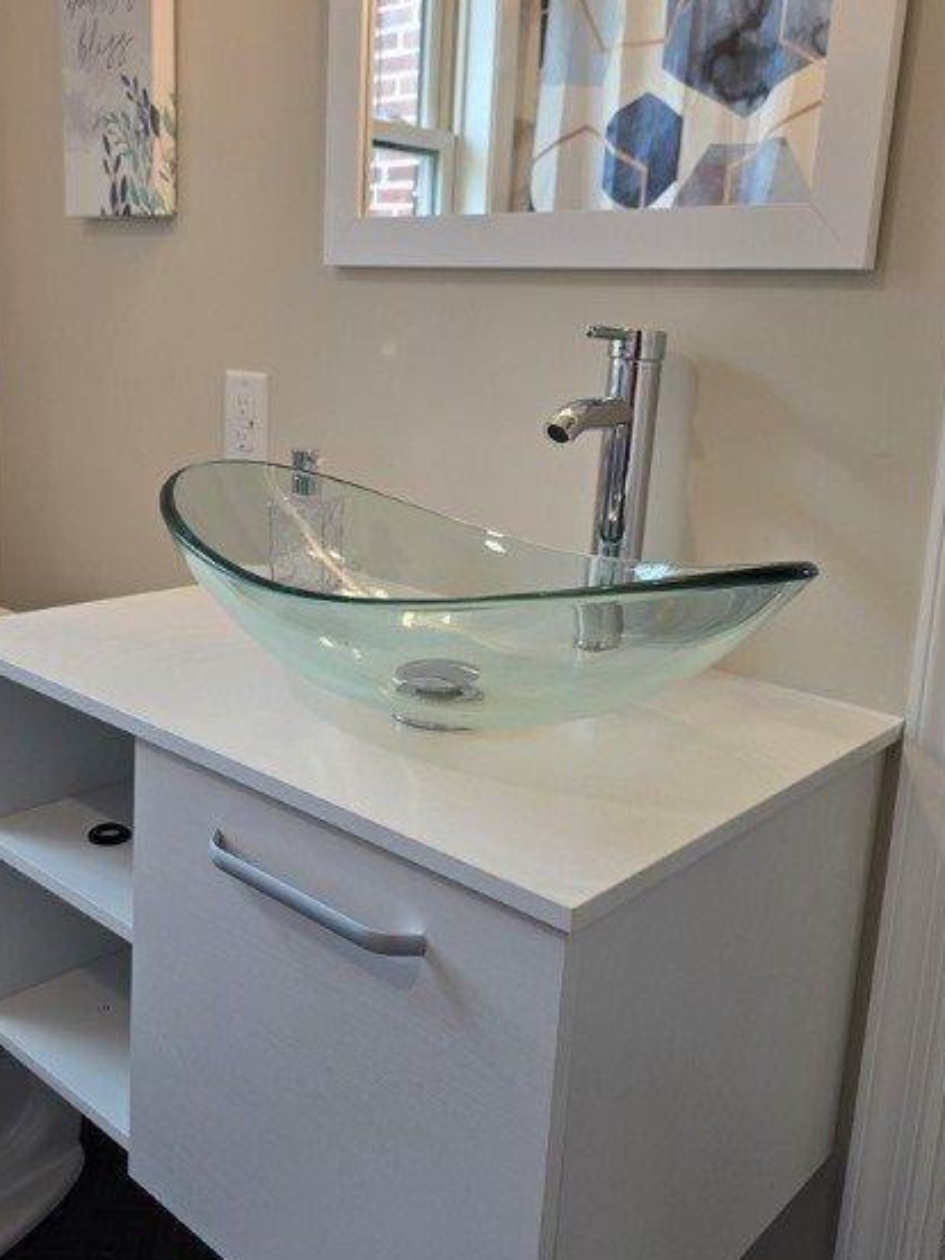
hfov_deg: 44.0
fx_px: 1165
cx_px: 390
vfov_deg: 56.6
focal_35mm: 32
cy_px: 541
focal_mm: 6.3
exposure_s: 1/120
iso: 64
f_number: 1.7
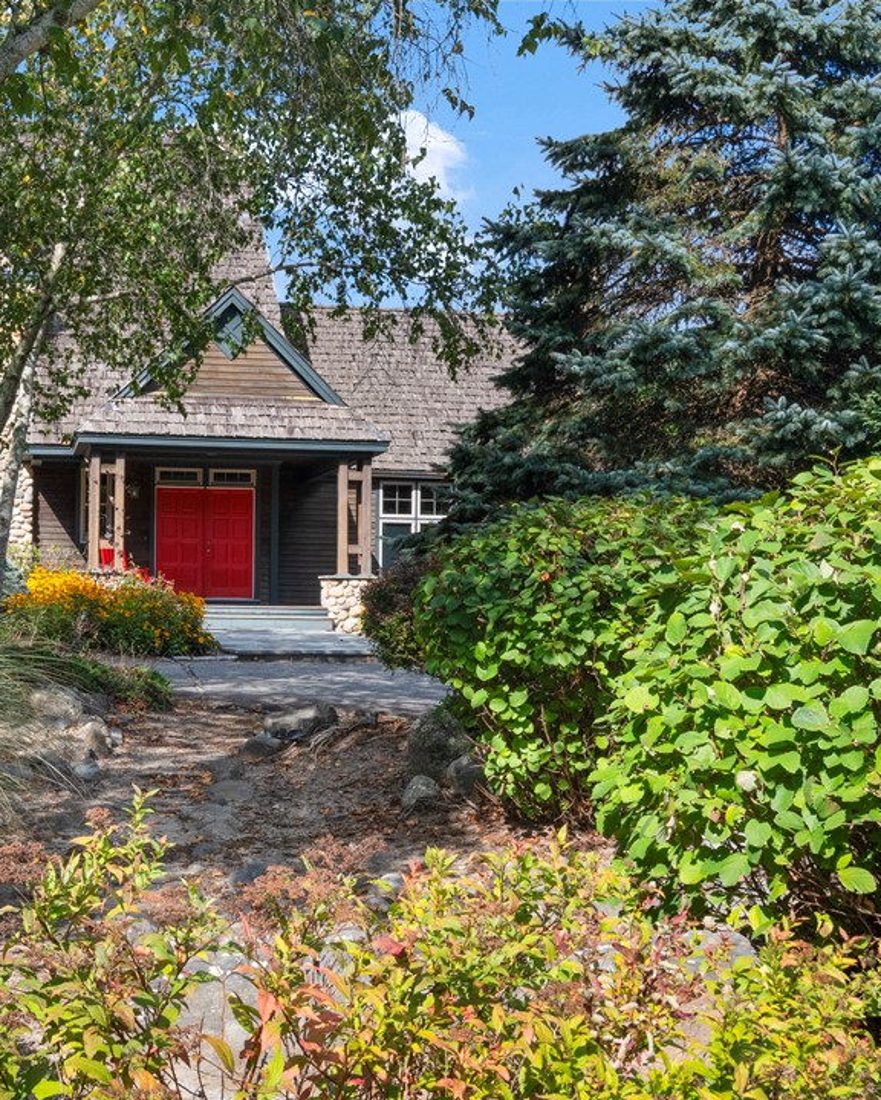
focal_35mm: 51
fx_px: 1661
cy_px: 552
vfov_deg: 36.6
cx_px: 318
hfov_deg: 29.6
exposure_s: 1/250
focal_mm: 24
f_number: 14
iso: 400
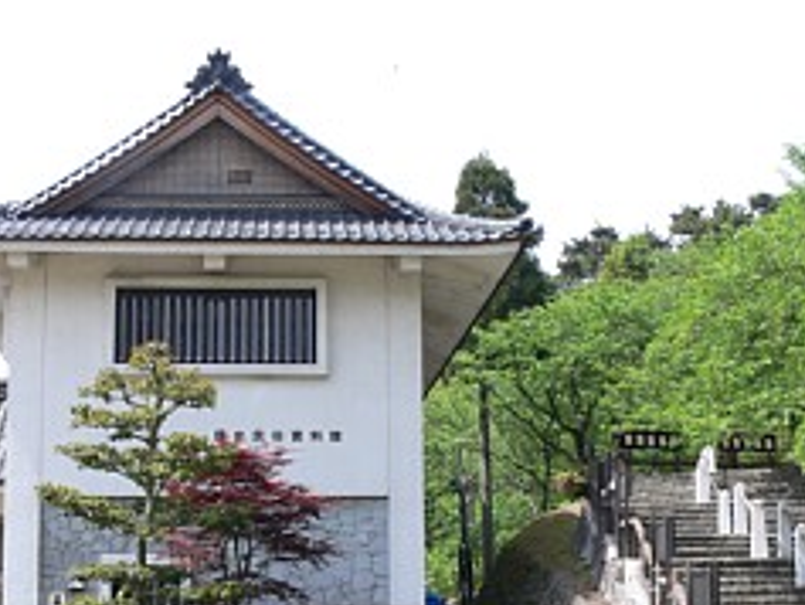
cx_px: 346
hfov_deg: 32.6
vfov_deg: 24.6
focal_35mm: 59
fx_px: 1373
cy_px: 438
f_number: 5.6
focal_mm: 7.4
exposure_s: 1/125
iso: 80
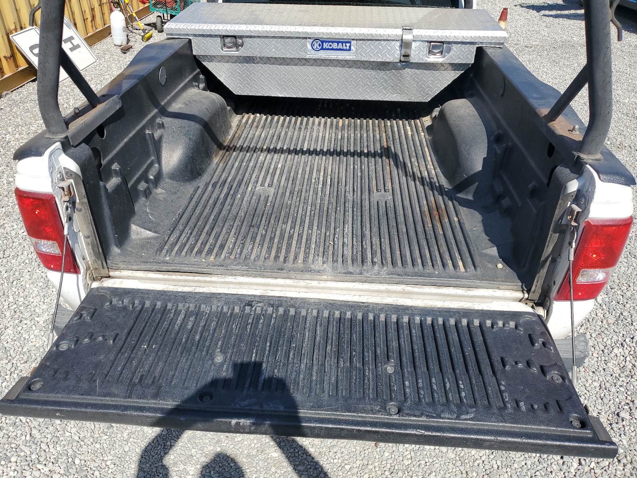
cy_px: 239
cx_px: 318
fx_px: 478
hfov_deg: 67.3
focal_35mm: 26
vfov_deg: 53.1
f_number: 1.5
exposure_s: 1/3333
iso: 50
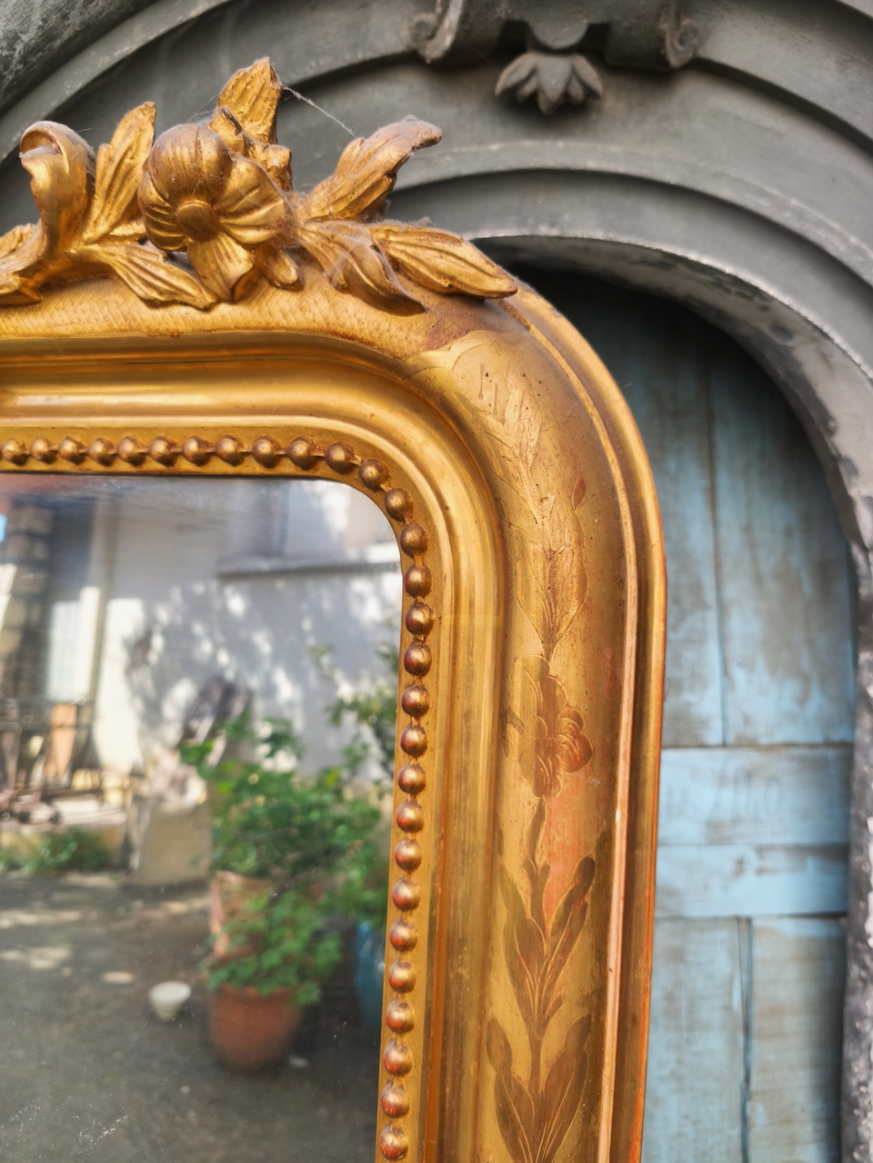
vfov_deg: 73.9
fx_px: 773
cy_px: 582
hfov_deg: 58.9
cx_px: 436
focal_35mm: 23
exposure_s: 1/129
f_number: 1.7
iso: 50
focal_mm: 5.35
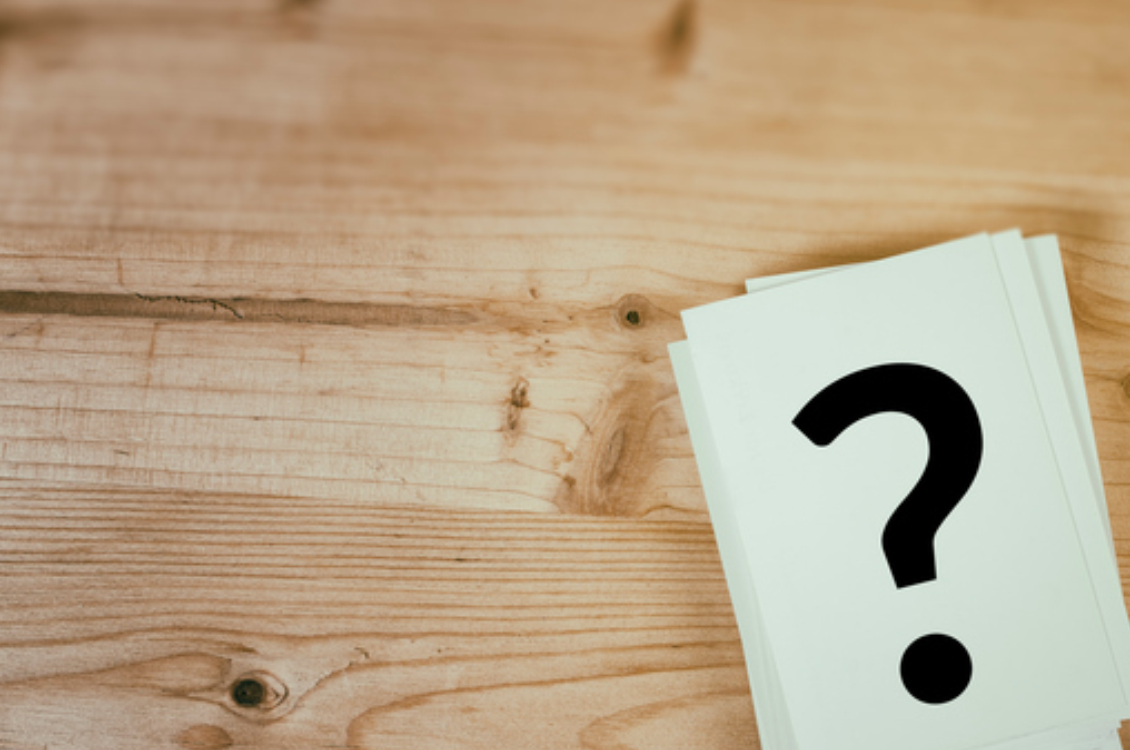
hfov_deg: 33.4
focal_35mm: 60
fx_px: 1880
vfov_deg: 22.5
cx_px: 616
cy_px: 491
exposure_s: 1/160
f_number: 11
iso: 100
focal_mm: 28
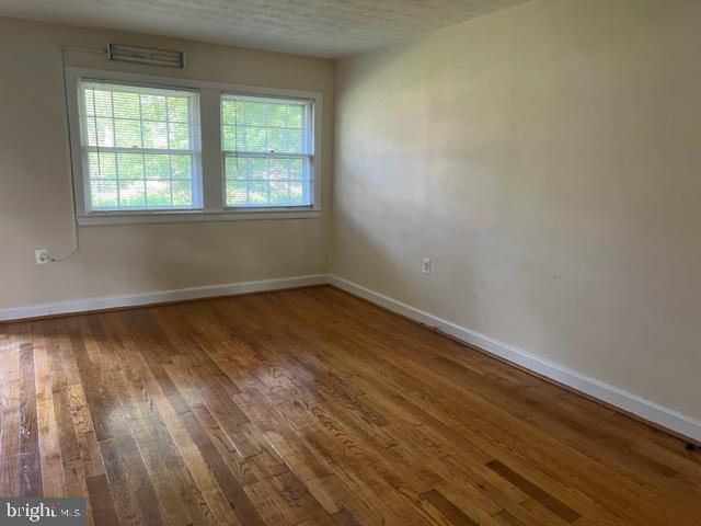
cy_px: 263
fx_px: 527
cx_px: 350
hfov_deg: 67.3
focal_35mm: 26
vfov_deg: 53.1
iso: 160
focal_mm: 5.7
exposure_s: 1/60
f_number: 1.5
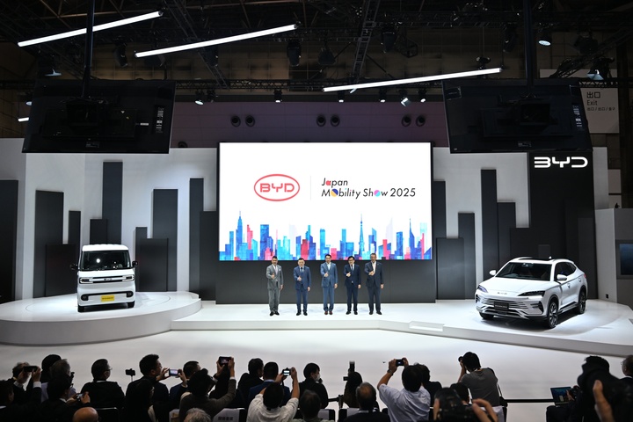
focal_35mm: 24
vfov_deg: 53.1
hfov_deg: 73.7
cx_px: 316
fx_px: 422
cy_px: 211
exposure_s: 1/125
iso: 800
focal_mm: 24
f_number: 4
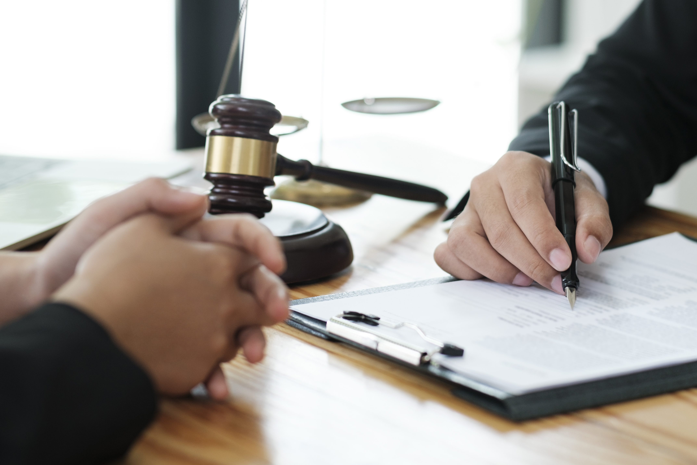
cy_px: 128
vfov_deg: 12.5
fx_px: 2110
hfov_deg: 18.7
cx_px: 418
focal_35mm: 109
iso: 200
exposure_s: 1/320
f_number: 2
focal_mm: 50
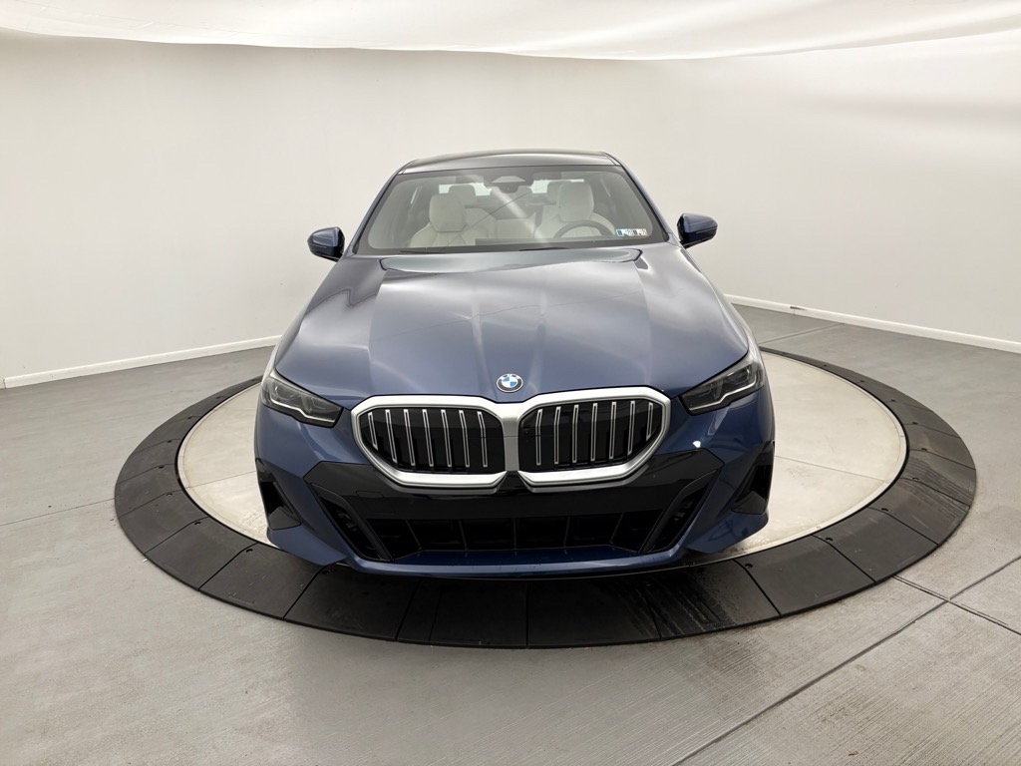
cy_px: 383
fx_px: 767
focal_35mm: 26
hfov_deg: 67.3
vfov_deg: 53.1
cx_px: 510
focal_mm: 5.96
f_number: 1.6
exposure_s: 1/120
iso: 80
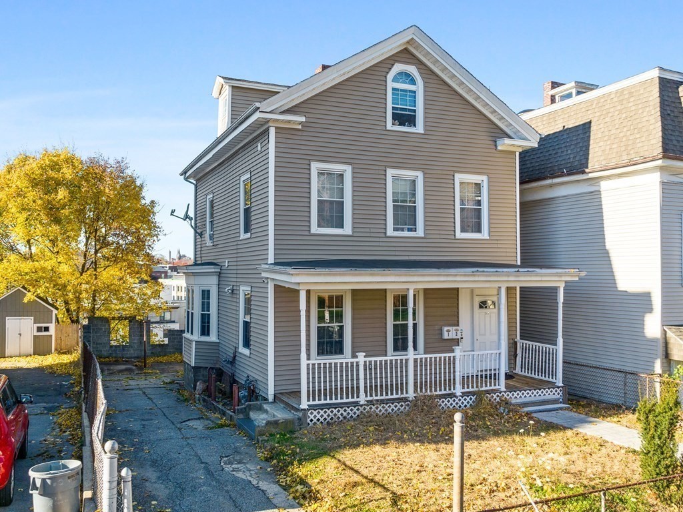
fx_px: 473
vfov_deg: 56.8
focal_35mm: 24
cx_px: 342
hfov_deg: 71.6
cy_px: 256
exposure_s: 1/200
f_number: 2.8
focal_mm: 12.29
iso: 200
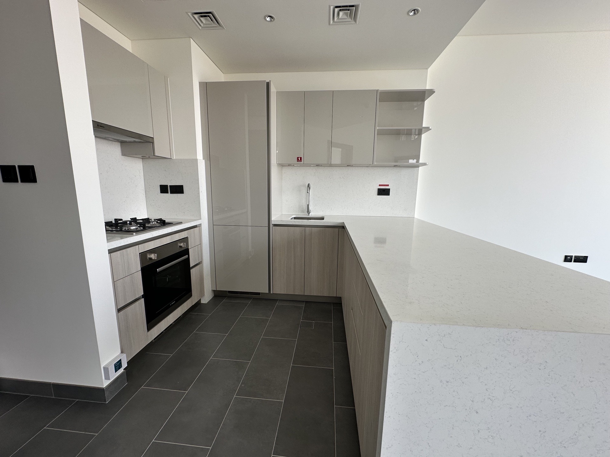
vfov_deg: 85.7
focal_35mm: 14
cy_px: 228
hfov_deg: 102.1
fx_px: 247
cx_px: 305
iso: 64
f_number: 2.2
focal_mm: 2.22
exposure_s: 1/99
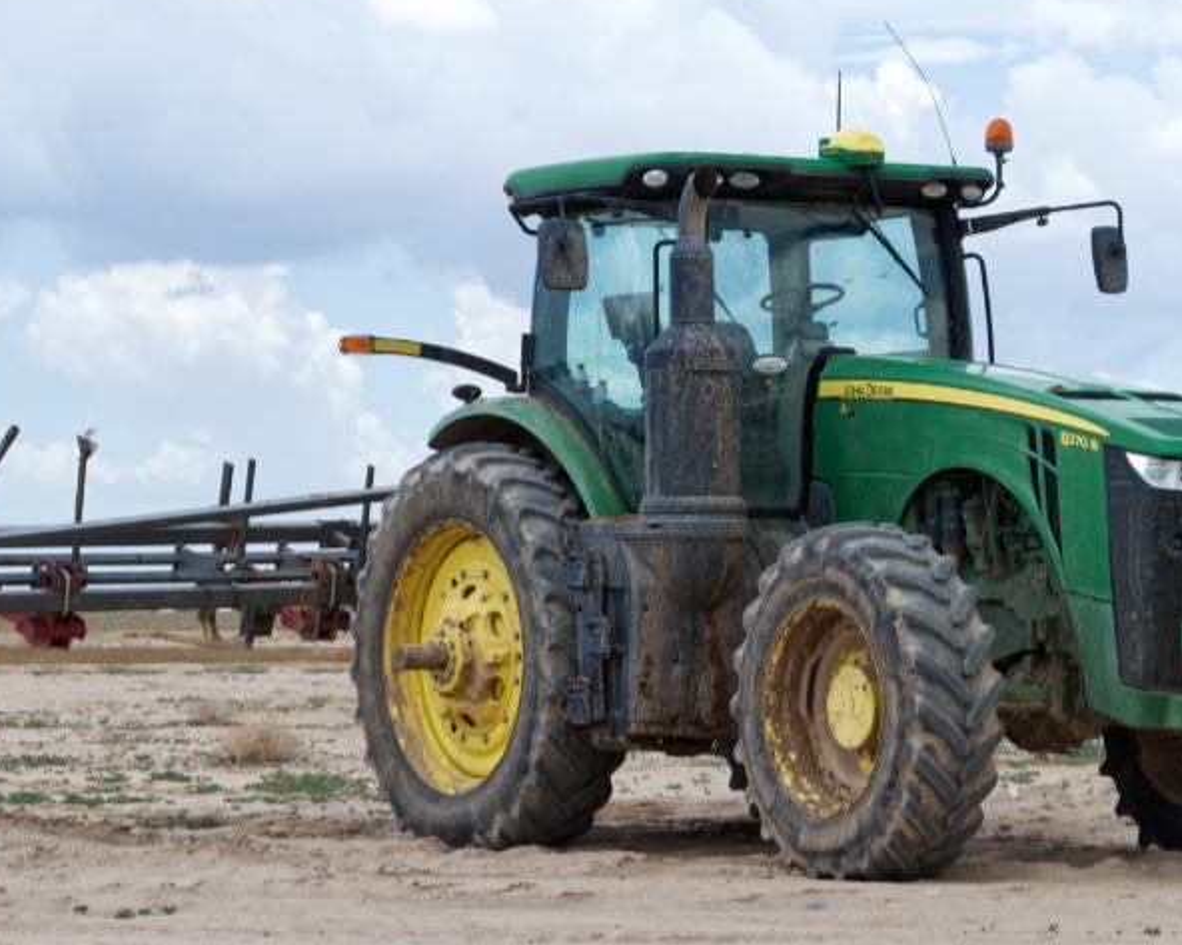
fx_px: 4116
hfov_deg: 16.3
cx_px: 683
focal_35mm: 118
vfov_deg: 13.1
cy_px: 443
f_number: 13
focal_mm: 55
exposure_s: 1/640
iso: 800
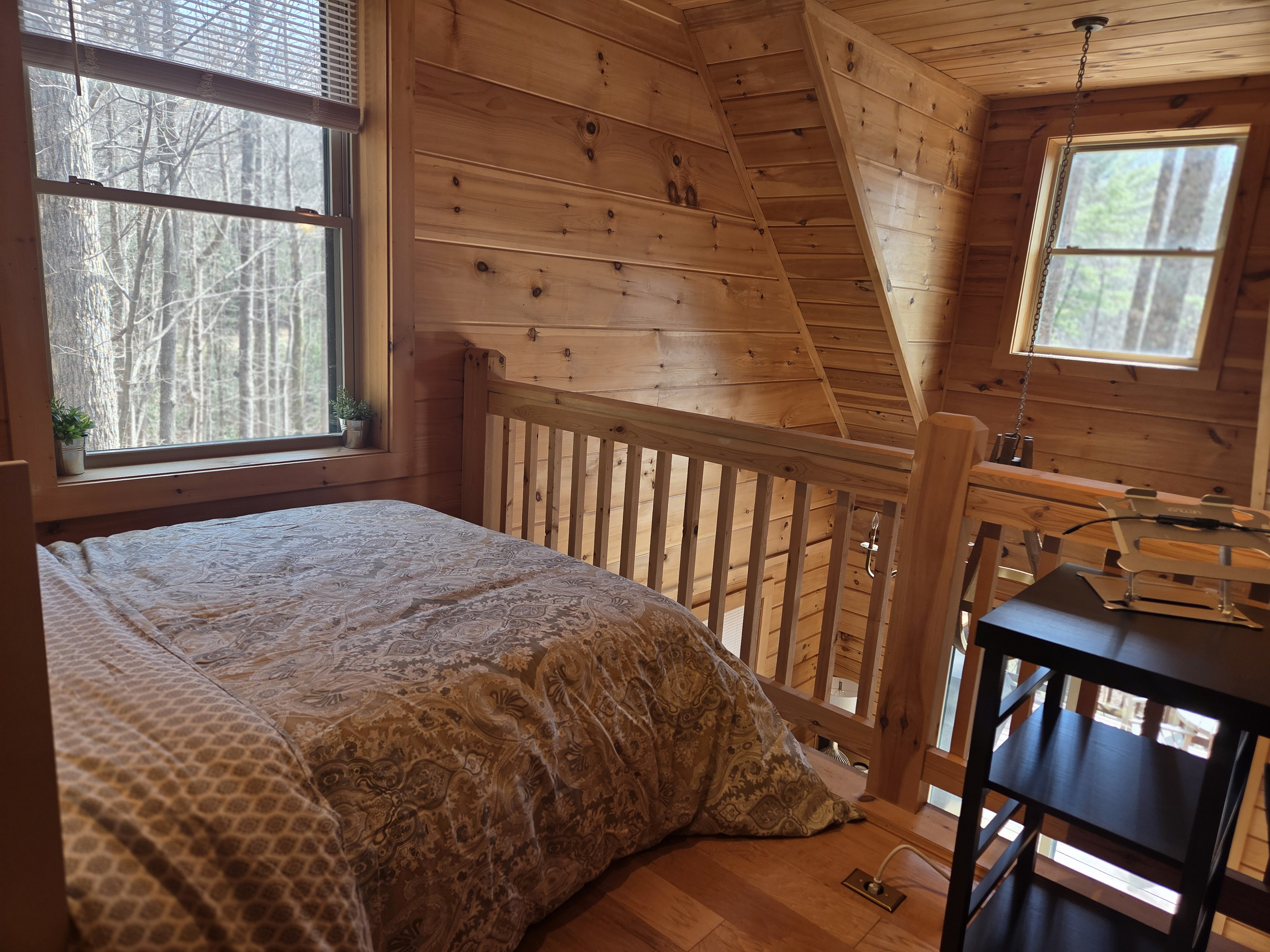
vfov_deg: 58.9
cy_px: 476
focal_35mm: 23
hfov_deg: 73.9
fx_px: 844
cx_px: 635
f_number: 1.8
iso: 64
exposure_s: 1/120
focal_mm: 5.4
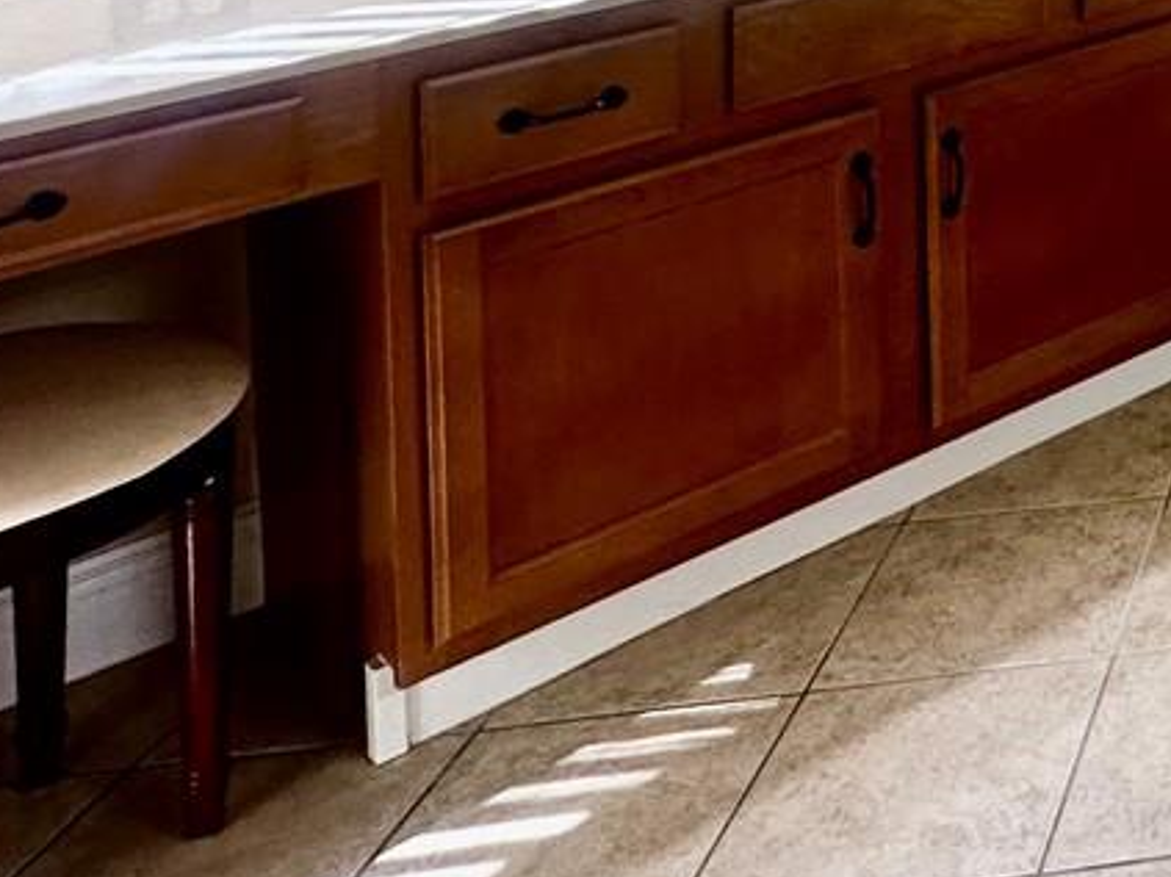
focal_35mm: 53
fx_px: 1792
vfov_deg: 22.3
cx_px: 1841
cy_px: -459
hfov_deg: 25.3
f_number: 2.2
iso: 64
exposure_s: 1/120
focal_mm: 2.22
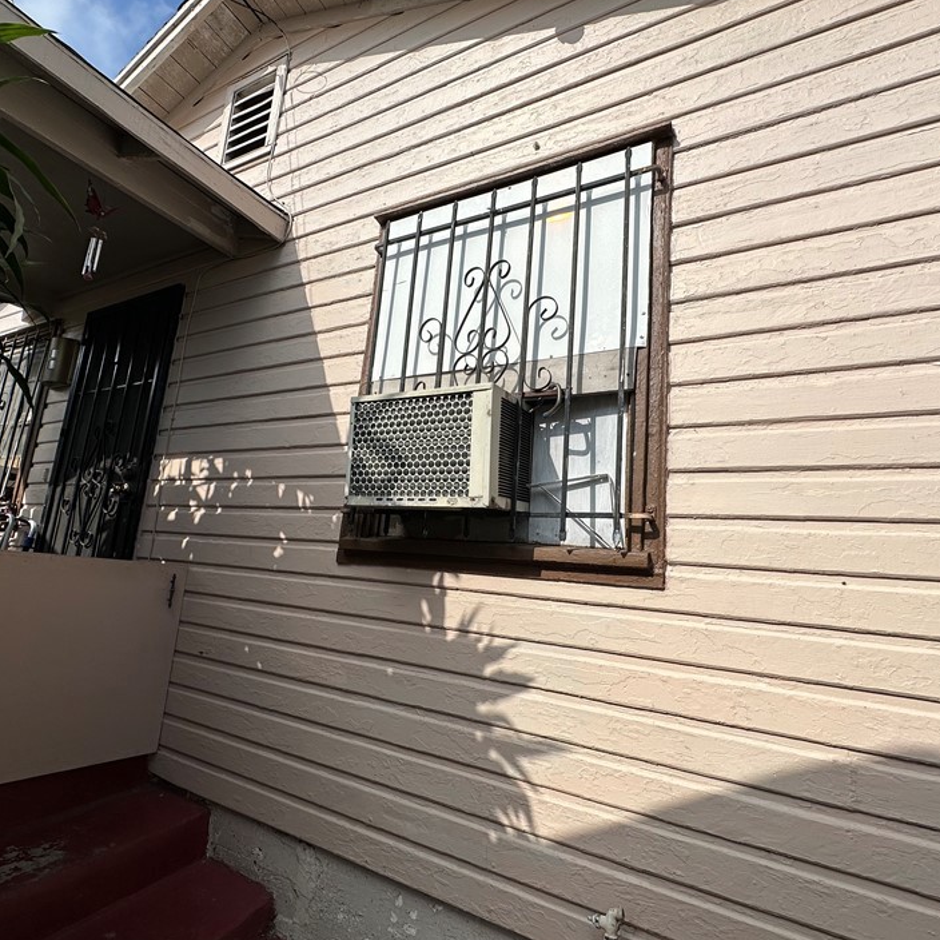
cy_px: 482
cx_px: 447
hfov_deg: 80.7
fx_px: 553
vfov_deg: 80.7
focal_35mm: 18
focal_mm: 2.22
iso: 50
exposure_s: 1/2681
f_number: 2.2
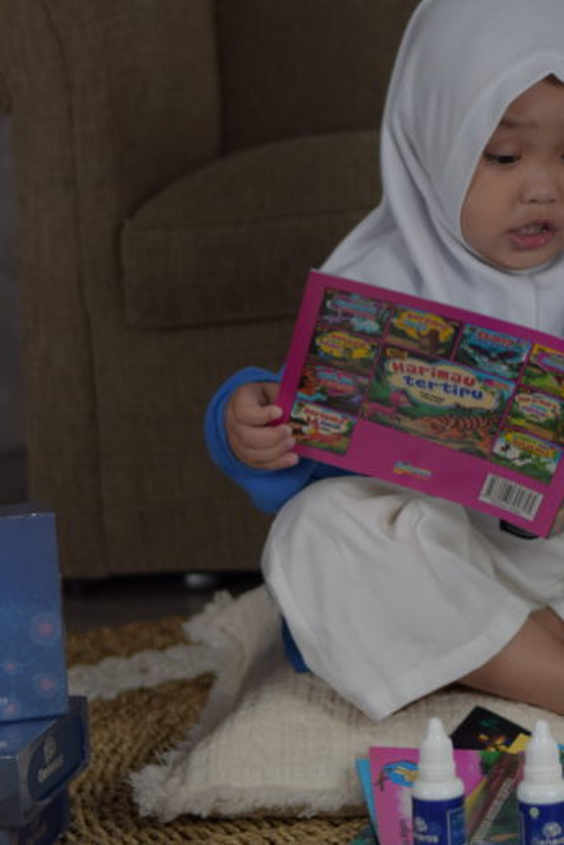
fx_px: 2442
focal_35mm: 104
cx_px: 534
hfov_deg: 13.0
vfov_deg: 19.5
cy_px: 193
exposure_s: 1/250
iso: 200
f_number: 2
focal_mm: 35
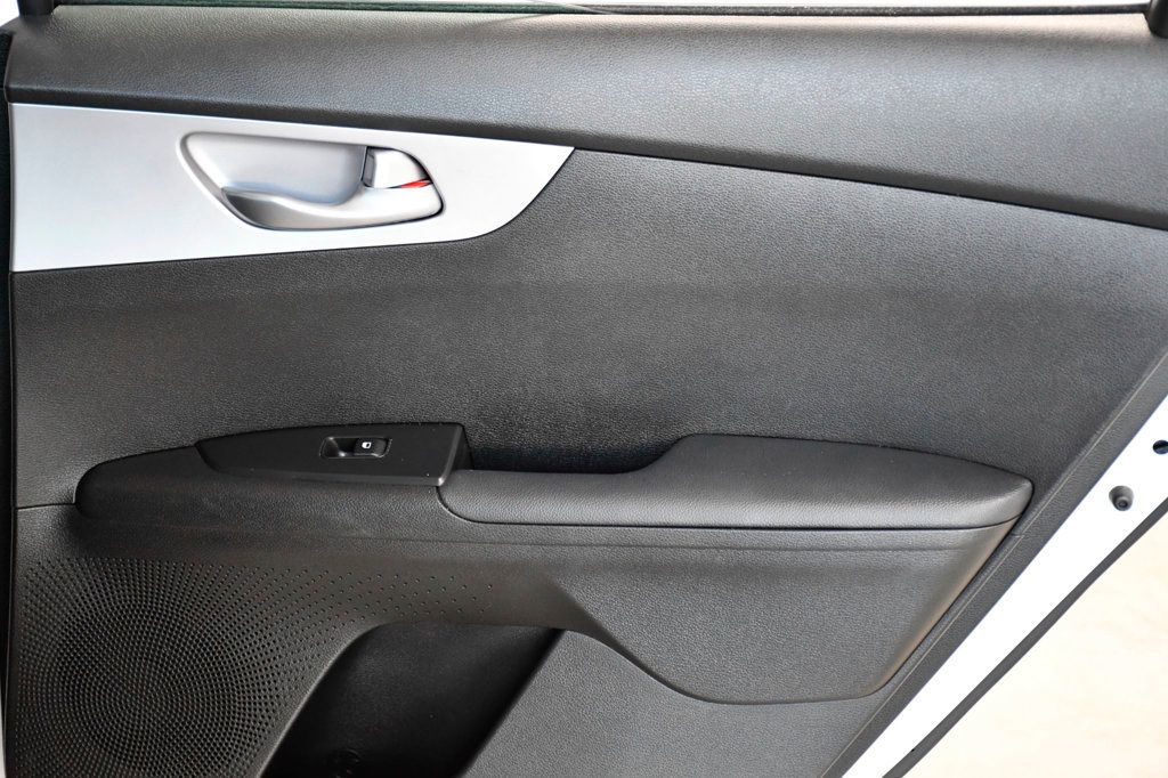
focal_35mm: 75
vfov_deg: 18.2
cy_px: 389
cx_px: 584
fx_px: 2432
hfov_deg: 27.0
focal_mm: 50
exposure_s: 1/160
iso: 2500
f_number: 4.8
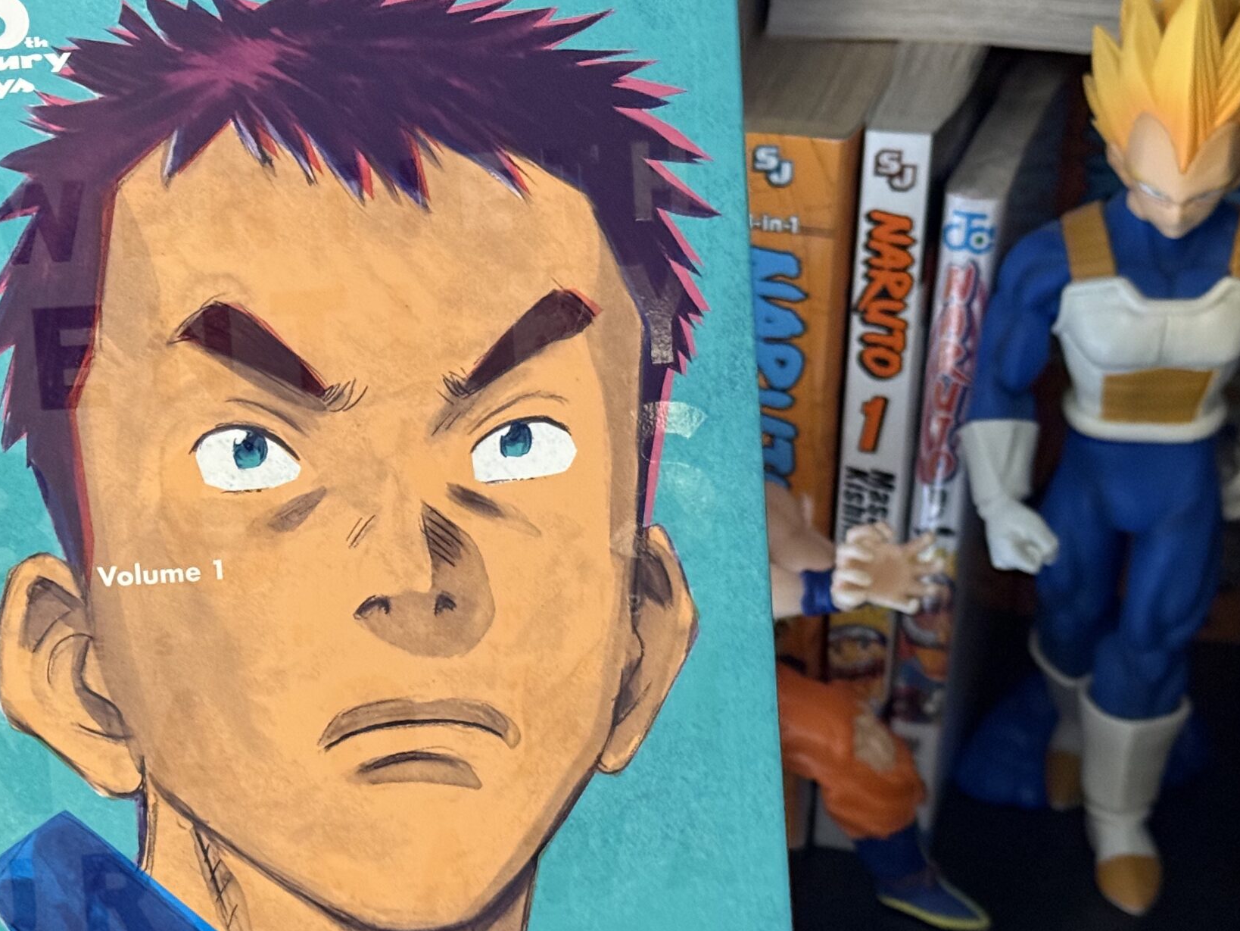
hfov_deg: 25.8
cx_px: 408
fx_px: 2687
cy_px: 556
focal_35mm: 75
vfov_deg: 19.6
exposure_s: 1/25
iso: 500
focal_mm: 6.76
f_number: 1.78
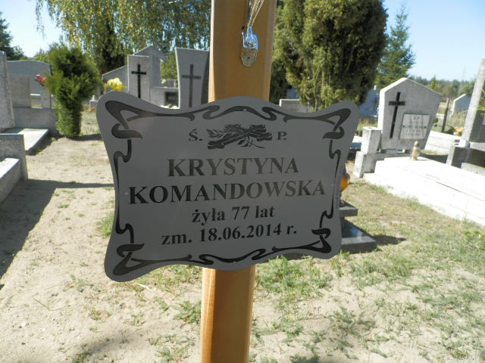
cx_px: 242
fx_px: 350
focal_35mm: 25
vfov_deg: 54.9
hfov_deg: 69.4
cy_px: 182
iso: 80
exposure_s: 1/500
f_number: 3.1
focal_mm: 4.5
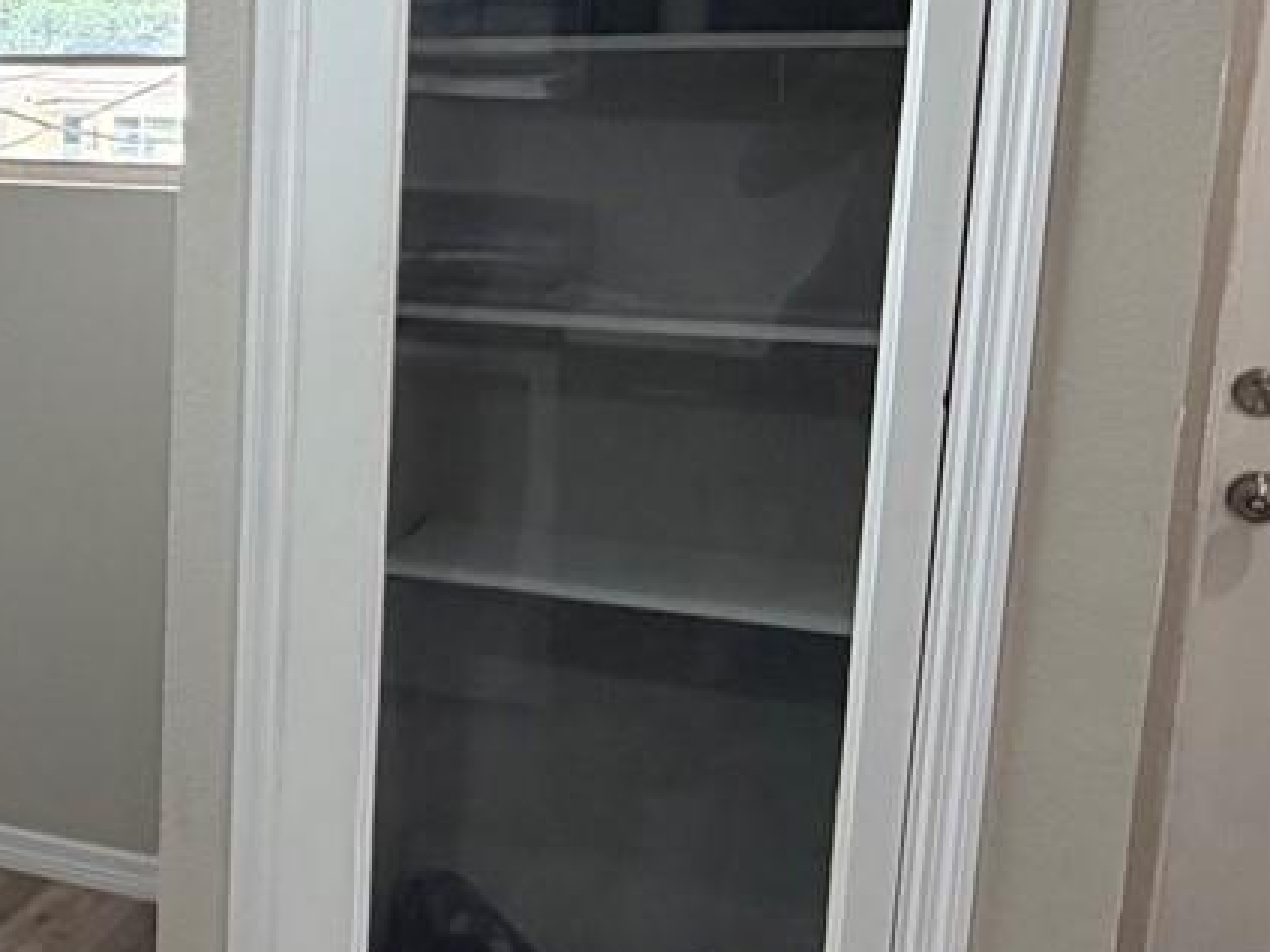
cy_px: 390
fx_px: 1944
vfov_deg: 27.5
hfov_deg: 32.4
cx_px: -78
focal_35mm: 53
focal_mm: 2.22
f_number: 2.2
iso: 125
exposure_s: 1/120
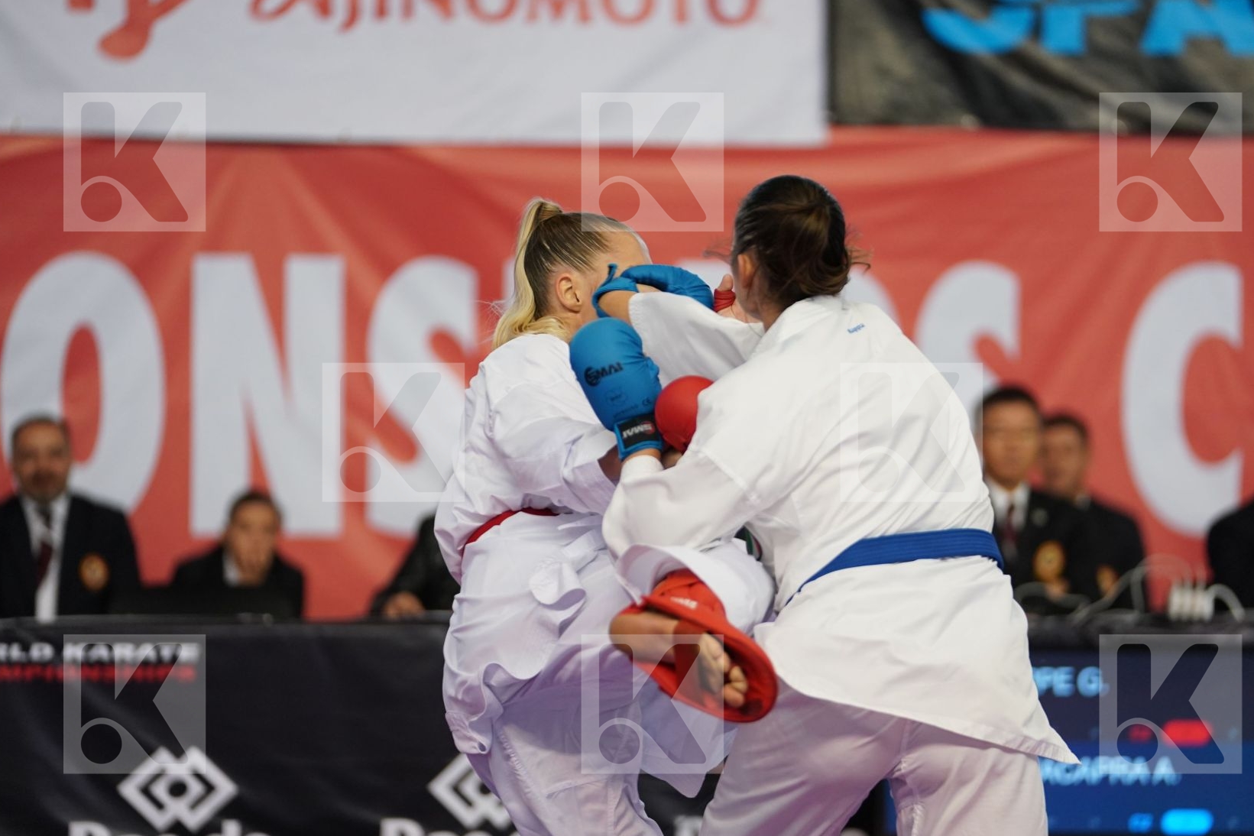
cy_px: 433
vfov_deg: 8.1
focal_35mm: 170
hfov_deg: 12.1
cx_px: 653
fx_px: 5921
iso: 2000
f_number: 2.8
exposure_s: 1/1000
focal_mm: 155
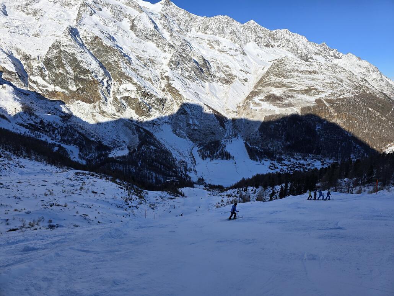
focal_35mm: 23
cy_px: 148
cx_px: 197
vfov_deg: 58.9
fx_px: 262
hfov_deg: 73.9
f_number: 1.7
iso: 12
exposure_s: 1/968
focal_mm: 6.3
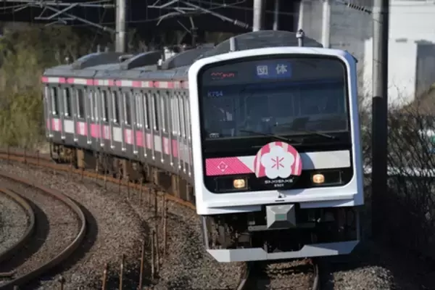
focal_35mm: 440
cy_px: 145
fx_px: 5316
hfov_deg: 4.7
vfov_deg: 3.1
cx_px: 218
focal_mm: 440
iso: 160
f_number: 5.6
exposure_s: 1/1000
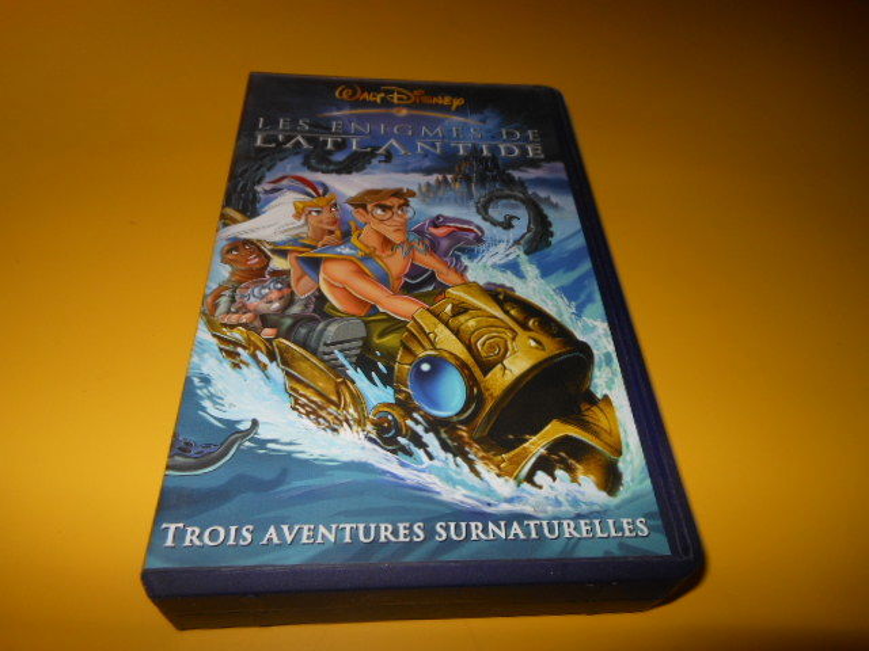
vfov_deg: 54.9
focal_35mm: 25
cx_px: 434
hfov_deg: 69.4
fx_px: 628
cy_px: 326
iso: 100
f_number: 10.2
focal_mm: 4.5
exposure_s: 1/25
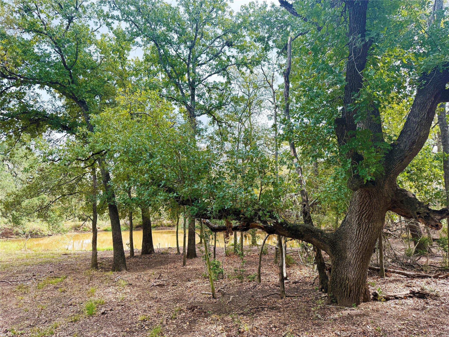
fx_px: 311
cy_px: 168
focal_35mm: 24
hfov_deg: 71.6
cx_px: 224
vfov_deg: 56.8
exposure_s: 1/1174
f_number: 1.78
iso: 100
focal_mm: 6.76
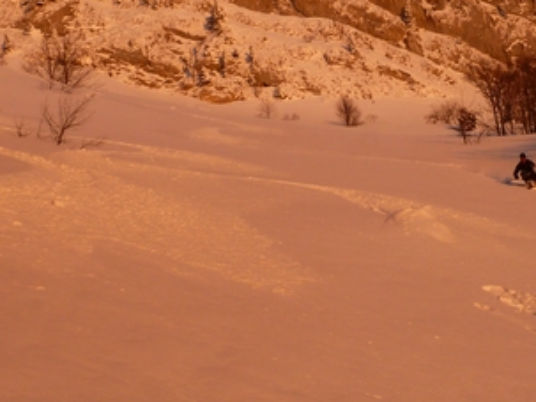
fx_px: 1037
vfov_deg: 21.1
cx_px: 394
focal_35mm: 67
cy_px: -12
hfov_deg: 28.6
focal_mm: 4.7
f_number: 4
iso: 80
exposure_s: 1/320
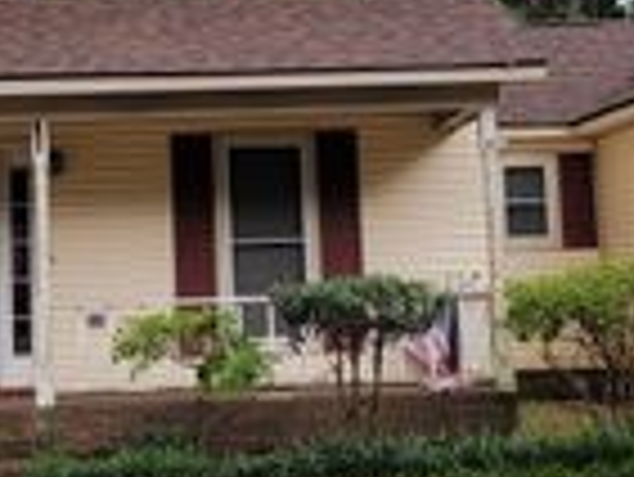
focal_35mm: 85
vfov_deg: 17.3
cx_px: 139
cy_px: 128
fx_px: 1558
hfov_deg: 22.7
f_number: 1.8
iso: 16
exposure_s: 1/120
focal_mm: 6.7
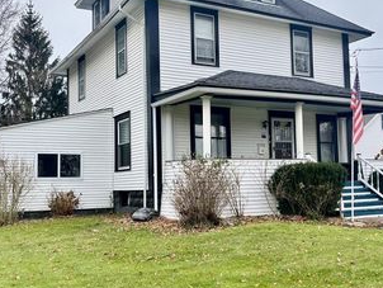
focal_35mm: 43
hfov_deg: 43.8
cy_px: 145
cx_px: 188
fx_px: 476
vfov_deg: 33.6
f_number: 1.6
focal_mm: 5.96
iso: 50
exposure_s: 1/1092
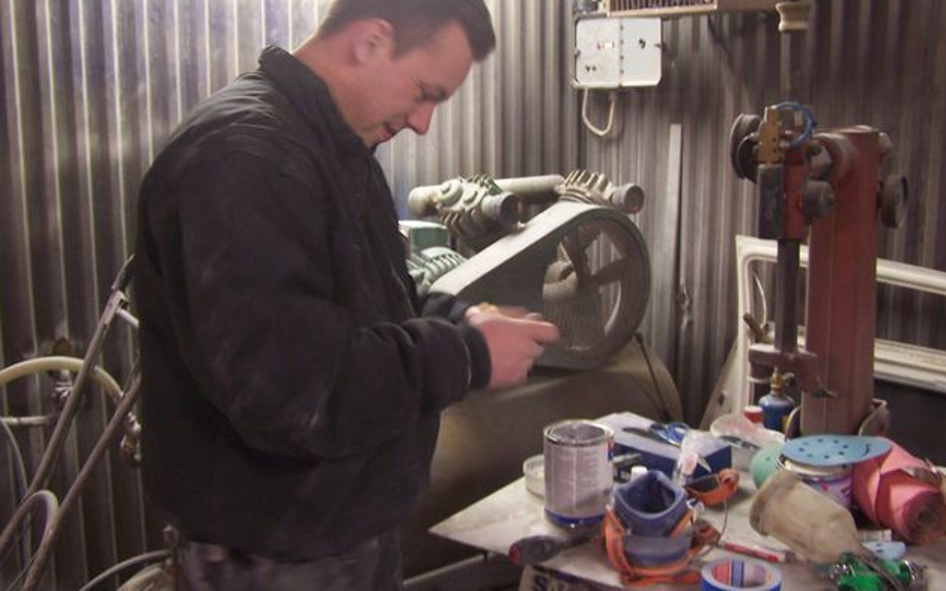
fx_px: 1057
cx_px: 472
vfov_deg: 31.2
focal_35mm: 41
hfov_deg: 48.2
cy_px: 254
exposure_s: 1/8
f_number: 2.8
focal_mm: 6.3
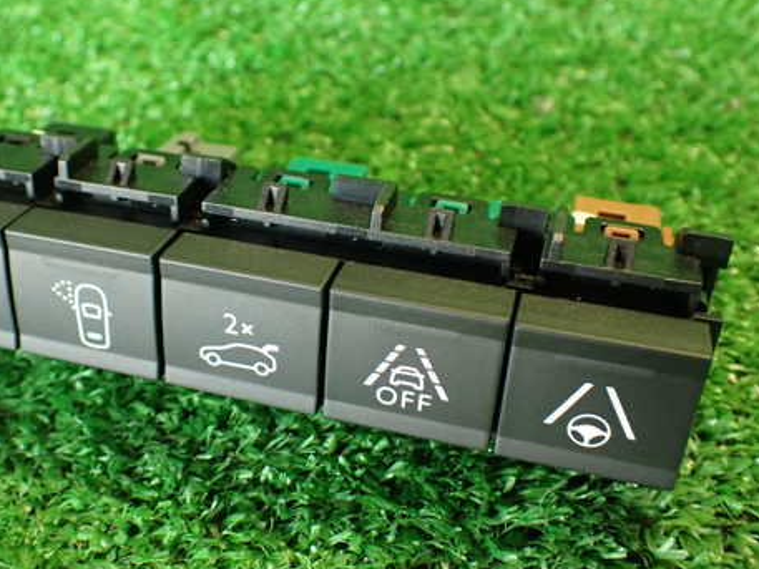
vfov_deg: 34.3
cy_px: 309
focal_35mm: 42
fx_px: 921
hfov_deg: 44.4
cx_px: 282
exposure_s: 1/30
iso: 400
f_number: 2.4
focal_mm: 5.79
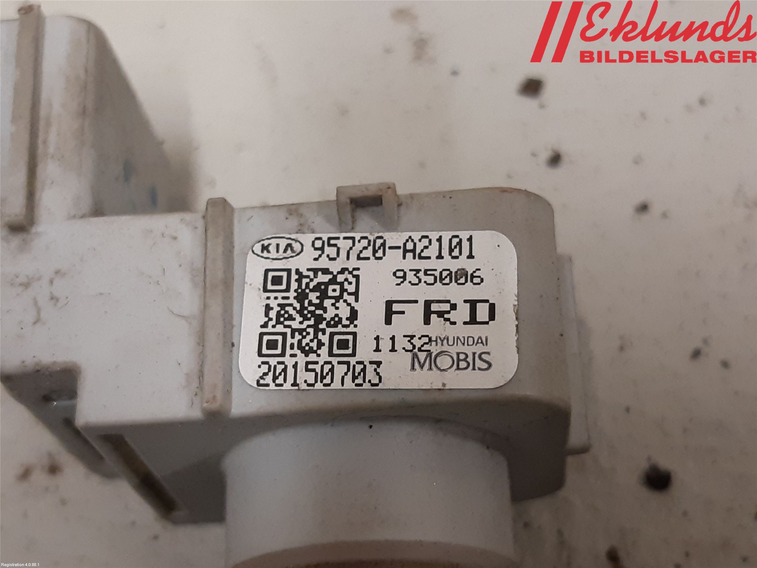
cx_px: 378
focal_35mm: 26
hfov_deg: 67.3
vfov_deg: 53.1
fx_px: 569
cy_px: 284
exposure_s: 1/50
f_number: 1.7
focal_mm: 3.93
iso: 160
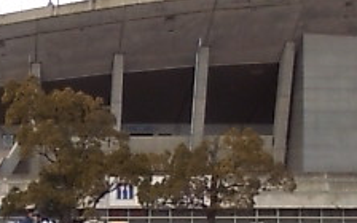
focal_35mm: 88
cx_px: -100
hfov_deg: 21.4
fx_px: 856
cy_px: 255
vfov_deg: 14.5
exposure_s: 1/263
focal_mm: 3.73
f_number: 3.5
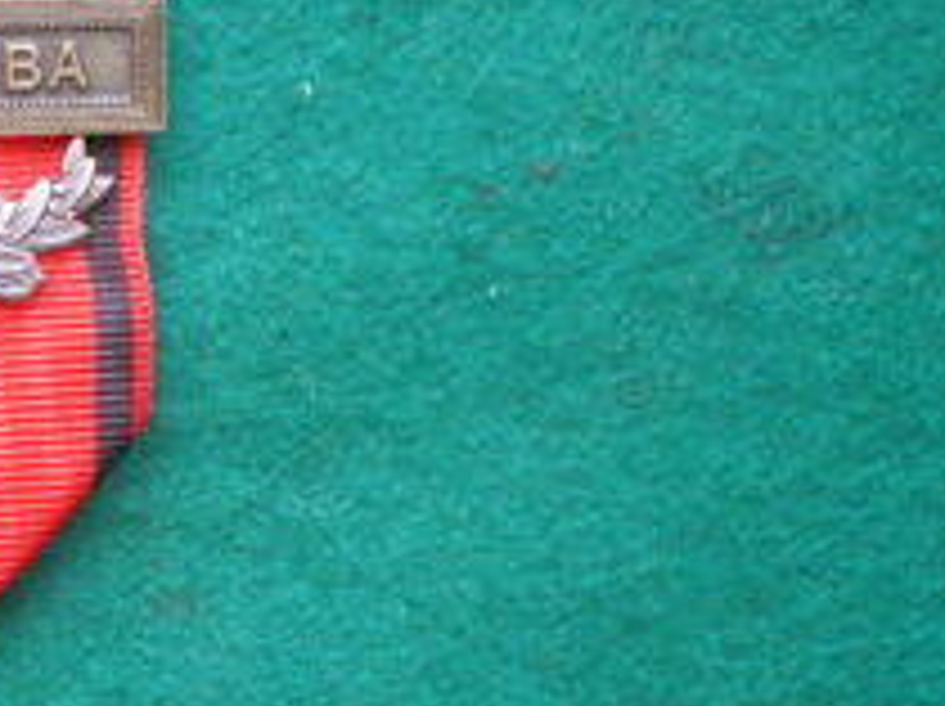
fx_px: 2372
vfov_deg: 16.7
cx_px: -68
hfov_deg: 21.5
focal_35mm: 87
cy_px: 616
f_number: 3.1
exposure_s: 1/25
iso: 400
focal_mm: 6.3
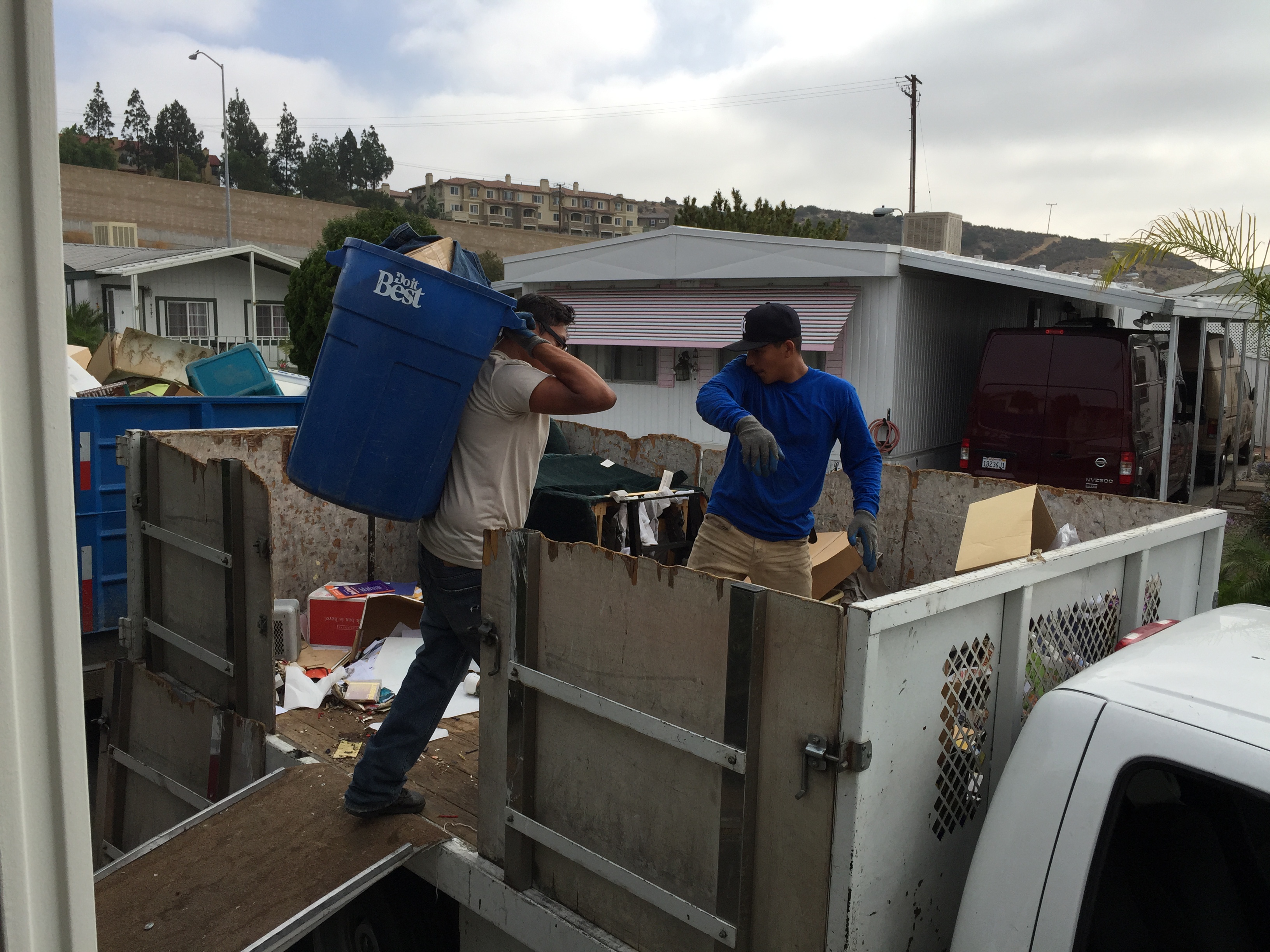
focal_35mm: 29
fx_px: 1064
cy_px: 476
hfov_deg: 61.7
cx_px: 635
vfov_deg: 48.2
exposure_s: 1/1721
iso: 32
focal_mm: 4.15
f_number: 2.2
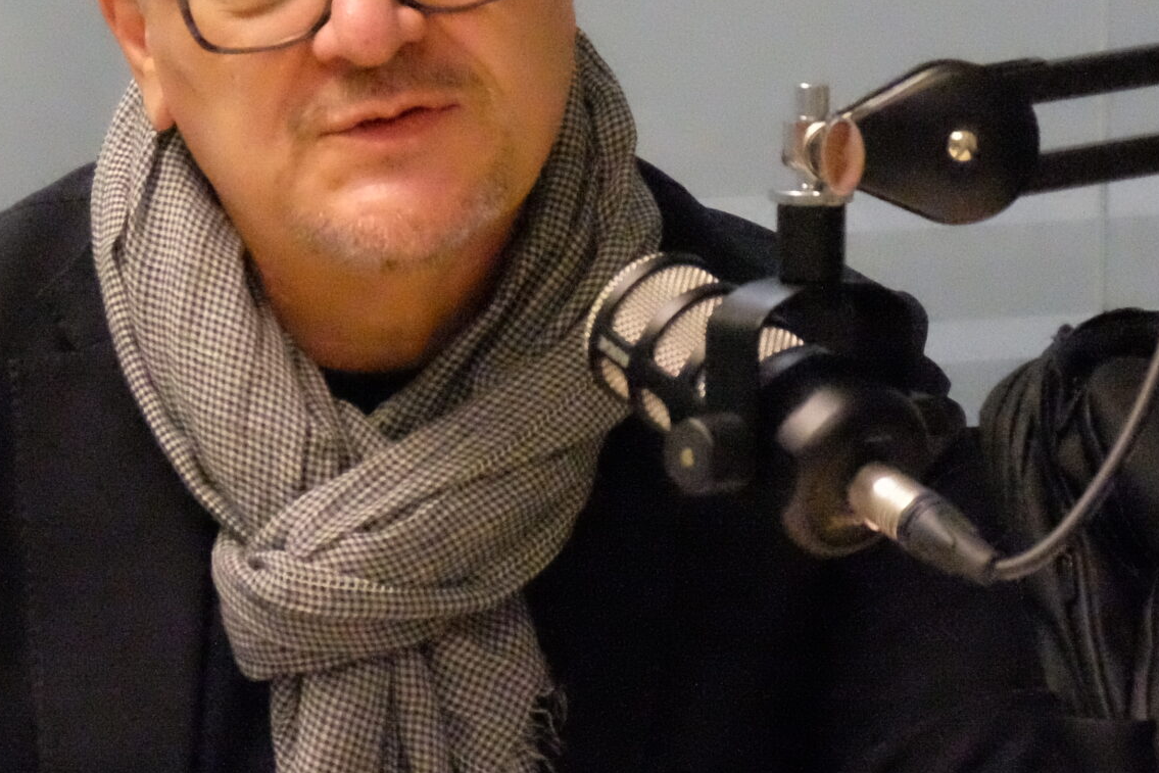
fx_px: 3703
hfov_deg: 17.7
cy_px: 347
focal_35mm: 115
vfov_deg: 11.9
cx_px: 347
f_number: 7.1
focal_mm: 34.3
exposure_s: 1/400
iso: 25600
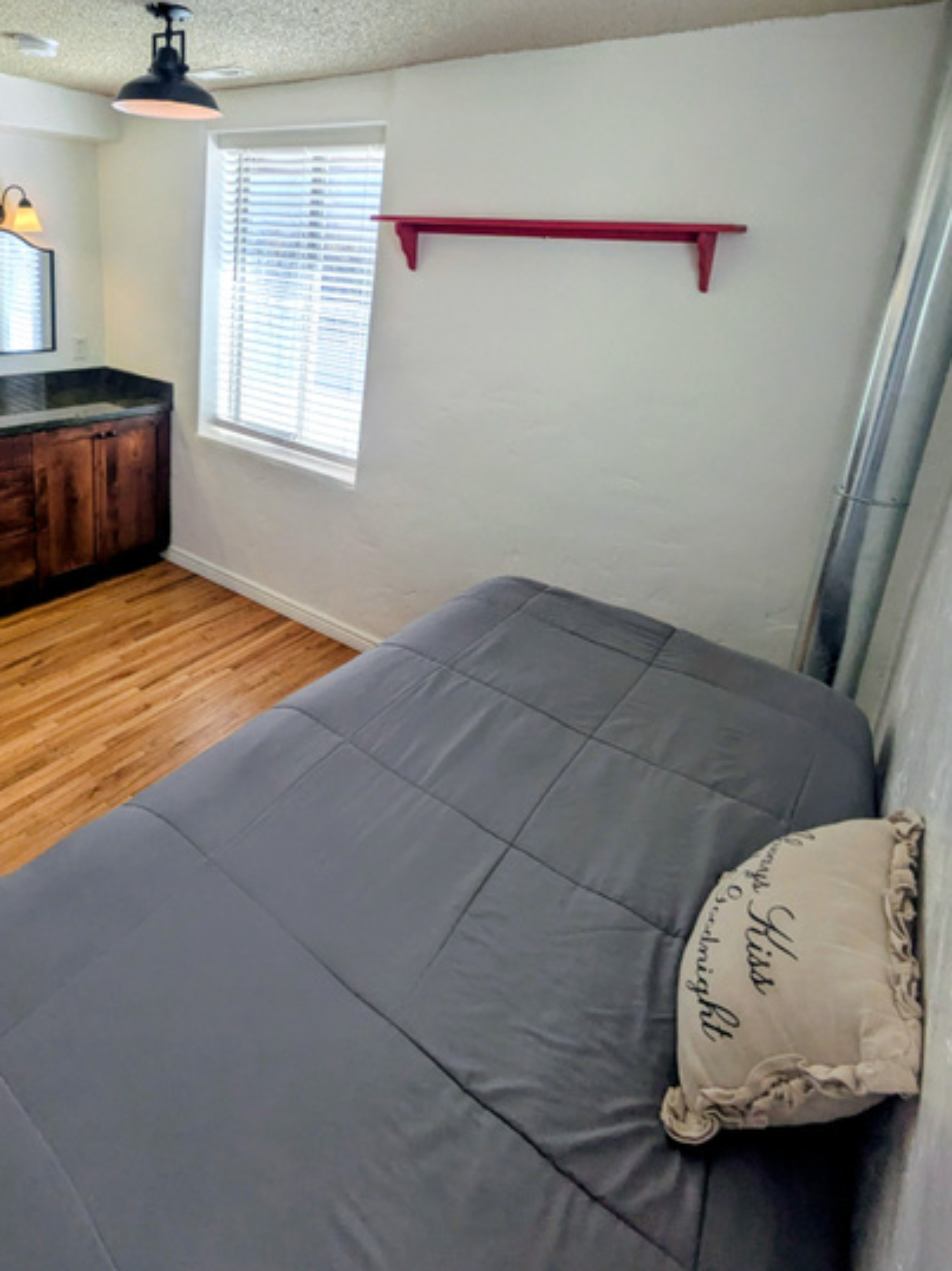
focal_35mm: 20
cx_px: 331
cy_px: 437
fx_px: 734
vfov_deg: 79.4
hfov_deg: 64.5
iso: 54
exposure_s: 1/789
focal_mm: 1.83
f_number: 2.2
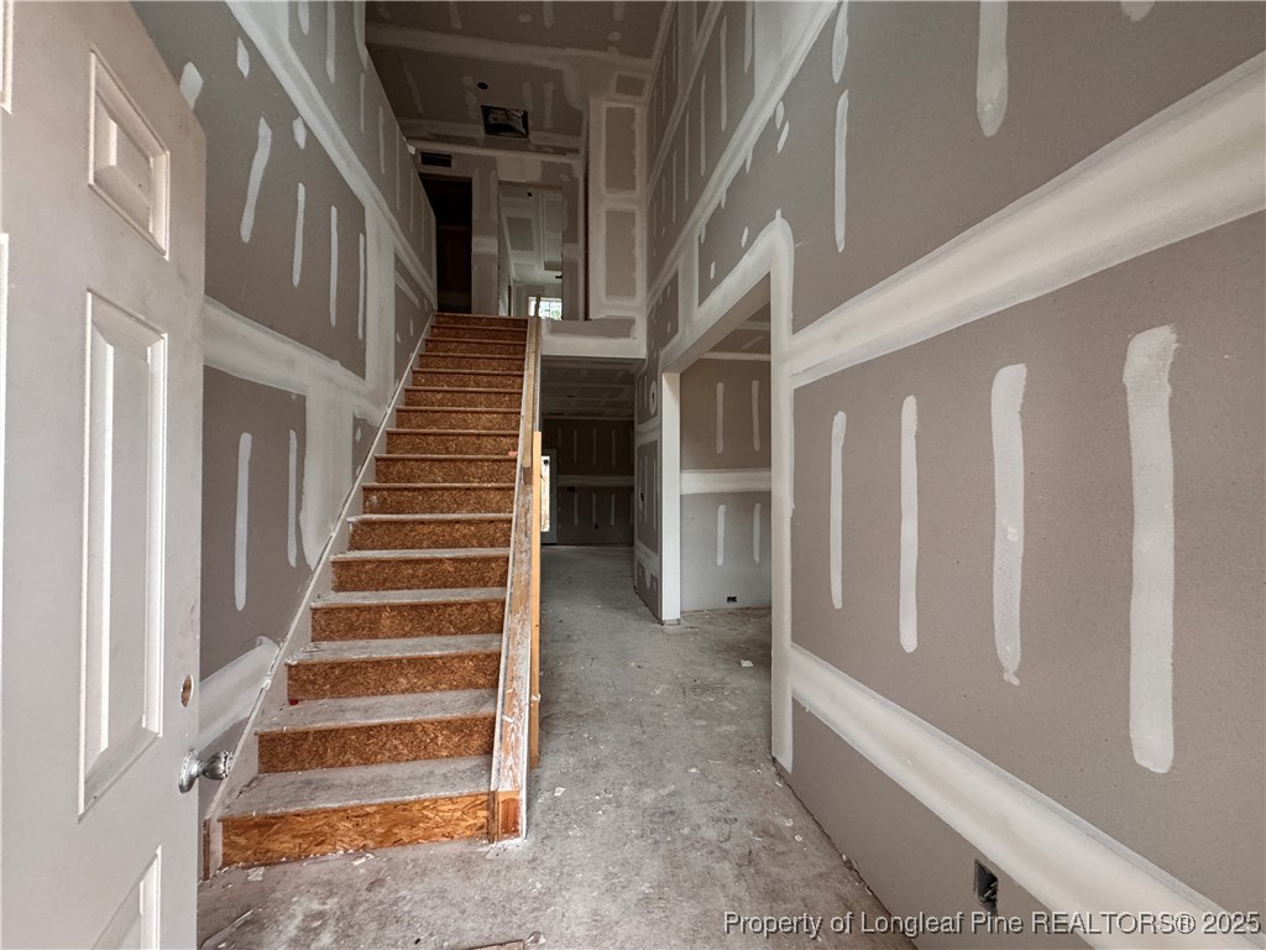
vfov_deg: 85.7
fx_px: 512
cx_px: 633
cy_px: 475
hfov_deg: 102.1
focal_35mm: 14
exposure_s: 1/60
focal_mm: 2.22
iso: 640
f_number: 2.2
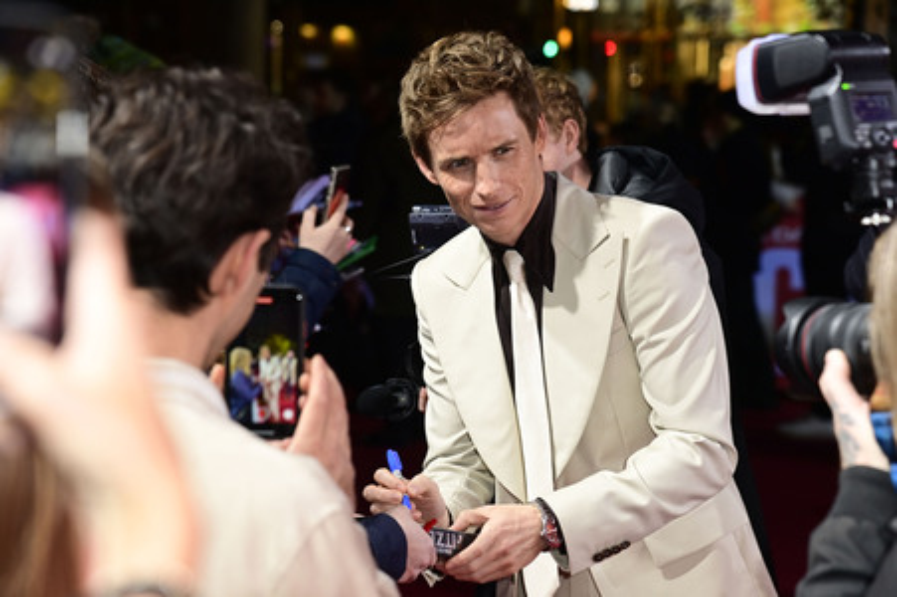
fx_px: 2988
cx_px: 448
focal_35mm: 120
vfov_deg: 11.4
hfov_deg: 17.1
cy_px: 298
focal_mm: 120
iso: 2000
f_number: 5
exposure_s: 1/250
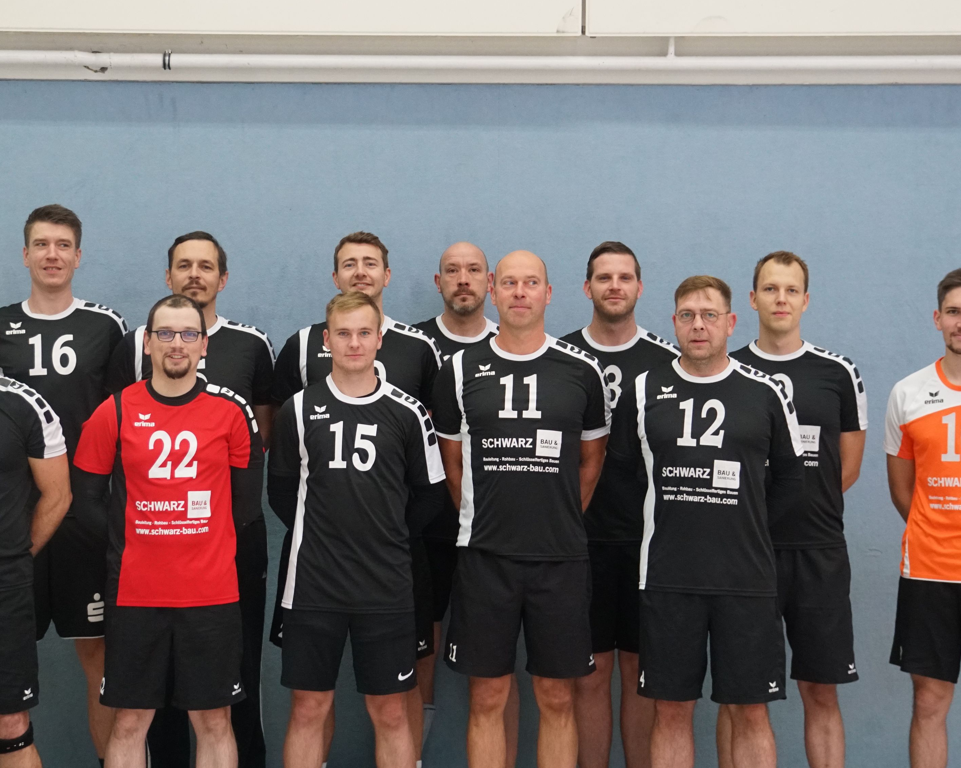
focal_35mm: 94
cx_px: 419
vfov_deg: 16.4
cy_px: 339
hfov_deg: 20.4
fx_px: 2673
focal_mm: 49
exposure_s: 1/160
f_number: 5
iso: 3200
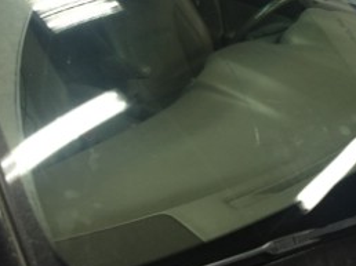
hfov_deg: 41.7
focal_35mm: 45
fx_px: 462
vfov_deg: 31.7
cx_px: 226
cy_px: 73
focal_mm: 4.15
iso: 200
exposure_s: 1/33
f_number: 2.2
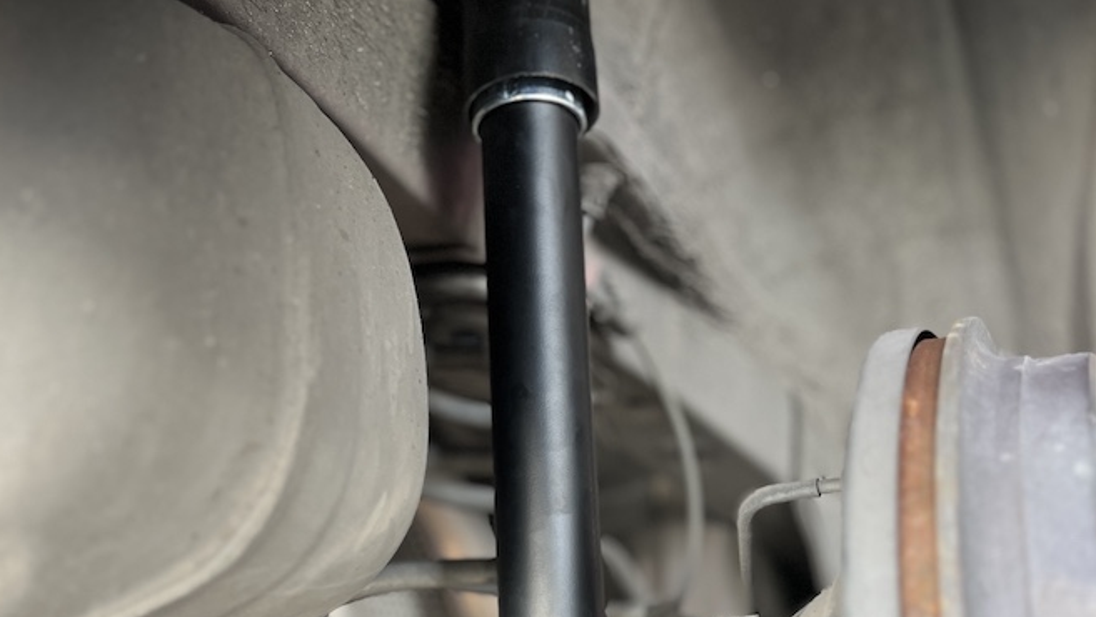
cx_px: 537
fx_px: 1337
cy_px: 501
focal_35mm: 46
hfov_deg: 44.6
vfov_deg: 25.5
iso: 125
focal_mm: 5.7
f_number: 1.5
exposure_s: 1/50
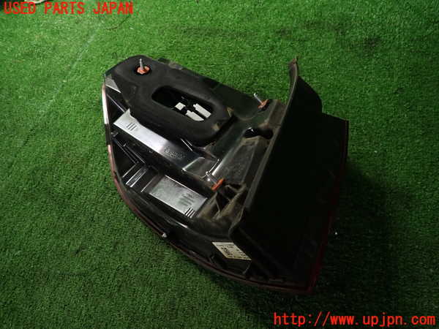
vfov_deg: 54.9
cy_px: 164
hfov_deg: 69.4
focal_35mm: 25
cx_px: 220
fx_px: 317
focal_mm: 4.5
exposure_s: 1/30
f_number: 2
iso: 320
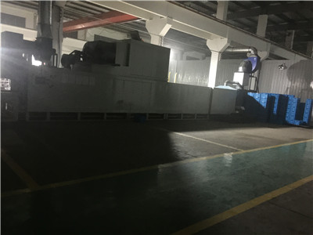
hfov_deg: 61.7
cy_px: 118
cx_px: 156
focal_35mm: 29
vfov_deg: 48.2
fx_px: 262
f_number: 2.2
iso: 200
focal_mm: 4.15
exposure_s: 1/4
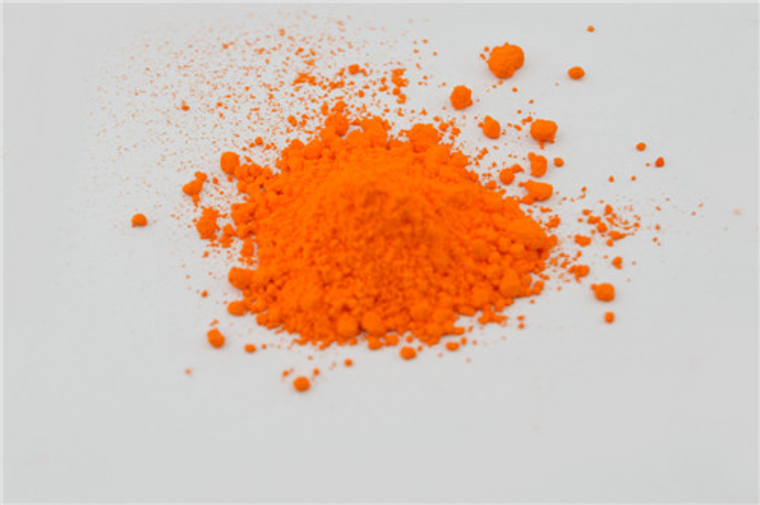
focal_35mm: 52
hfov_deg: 37.9
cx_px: 380
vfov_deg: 25.7
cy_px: 252
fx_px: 1107
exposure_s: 1/125
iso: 140
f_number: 8
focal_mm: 35
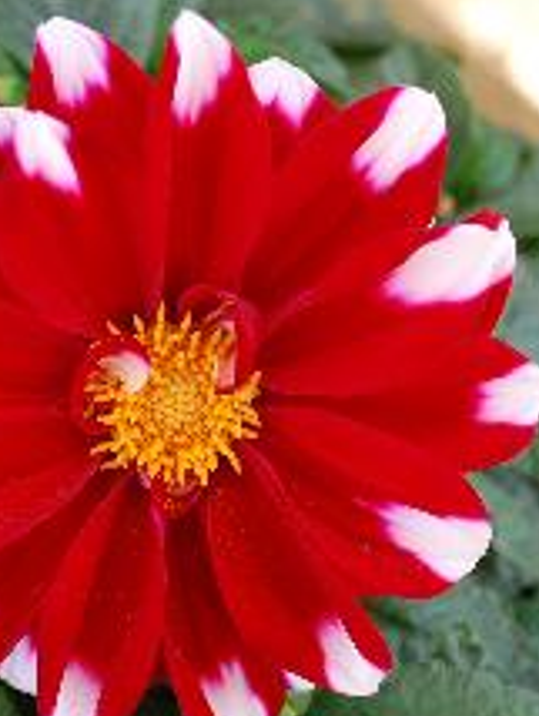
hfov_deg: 15.2
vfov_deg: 20.2
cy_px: 361
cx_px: 164
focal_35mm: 97
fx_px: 2010
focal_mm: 36
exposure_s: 1/60
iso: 250
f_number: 5.3
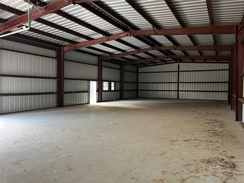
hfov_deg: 67.3
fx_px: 183
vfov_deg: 53.1
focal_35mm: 26
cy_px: 92
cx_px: 122
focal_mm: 5.1
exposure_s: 1/60
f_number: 1.6
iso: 200
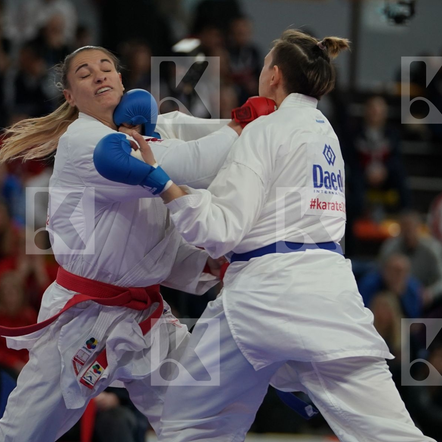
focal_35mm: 308
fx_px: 4449
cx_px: 185
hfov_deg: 5.7
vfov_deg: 5.7
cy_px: 221
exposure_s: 1/1000
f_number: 2.8
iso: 1250
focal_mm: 161
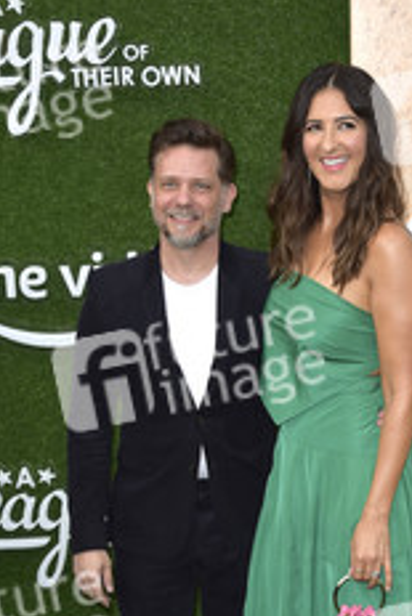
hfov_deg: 17.9
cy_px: 502
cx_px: 267
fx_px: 1303
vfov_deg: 26.1
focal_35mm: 76
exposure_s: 1/250
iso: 640
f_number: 6.3
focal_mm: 44
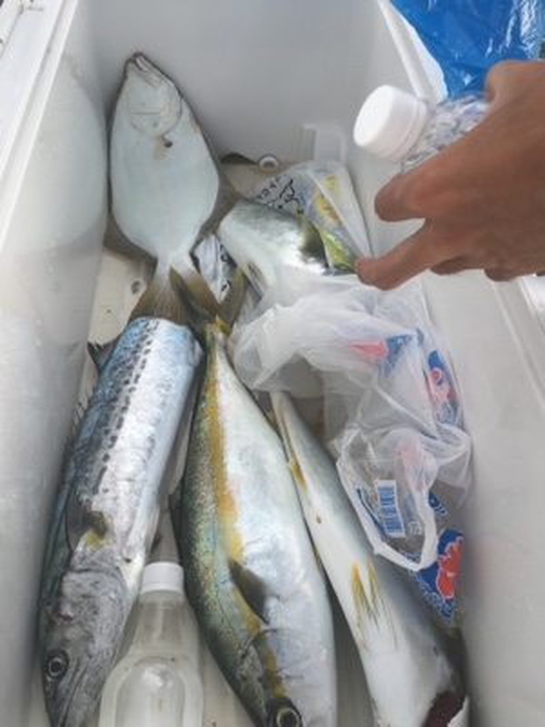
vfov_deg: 61.7
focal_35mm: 29
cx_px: 272
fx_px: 609
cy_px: 364
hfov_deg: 48.2
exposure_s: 1/403
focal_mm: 4.15
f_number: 2.2
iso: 25
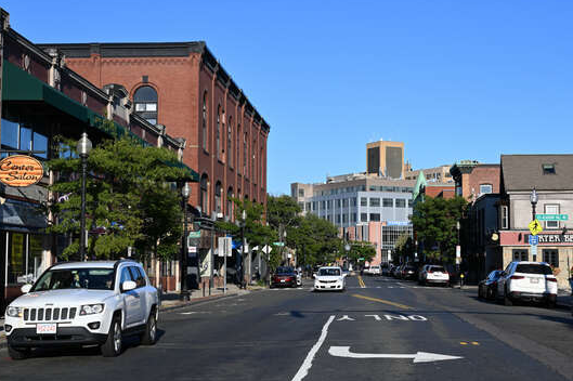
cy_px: 178
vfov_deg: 23.0
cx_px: 330
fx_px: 938
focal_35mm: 59
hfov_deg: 33.9
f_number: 8
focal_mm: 39
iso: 64
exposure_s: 1/200
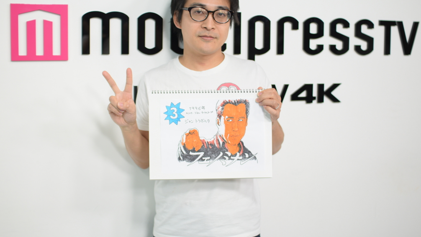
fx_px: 536
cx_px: 213
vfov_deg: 24.9
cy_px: 95
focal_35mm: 48
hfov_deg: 42.9
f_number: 1.8
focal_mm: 30
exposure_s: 1/200
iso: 100
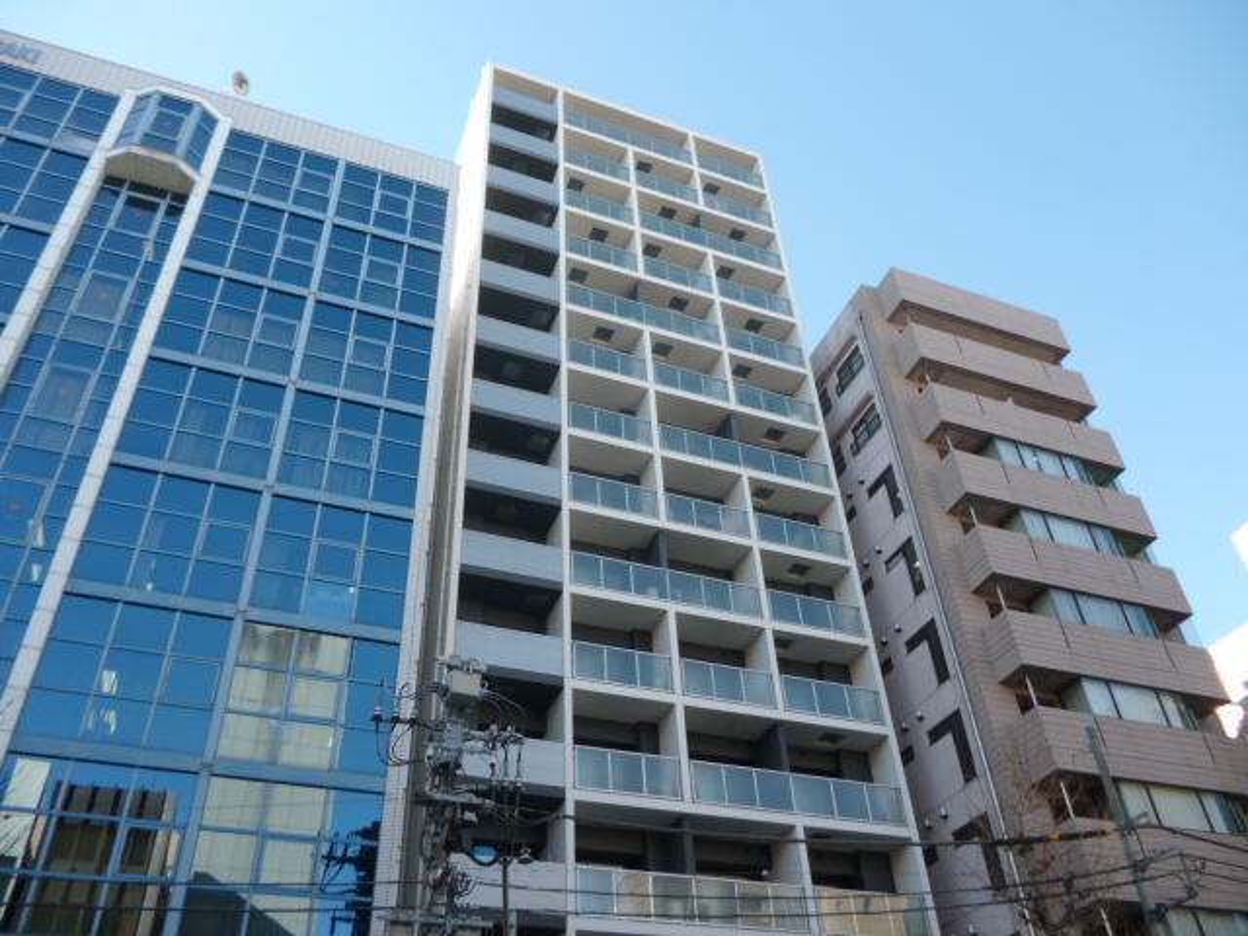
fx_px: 1009
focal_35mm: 28
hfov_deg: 63.4
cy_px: 468
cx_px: 624
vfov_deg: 49.7
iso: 100
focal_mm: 5
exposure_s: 1/250
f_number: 3.1
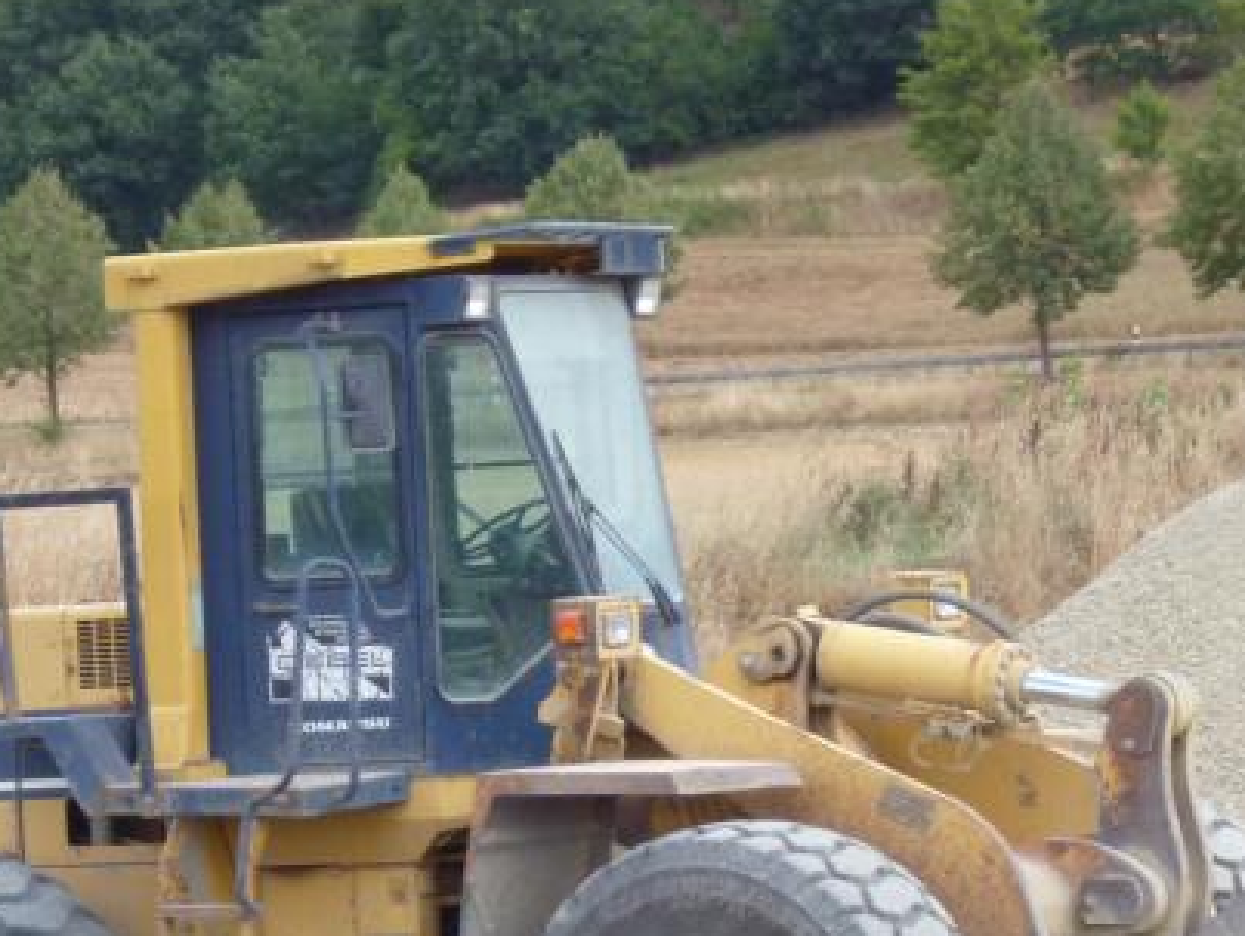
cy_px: 788
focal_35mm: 234
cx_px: 624
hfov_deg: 8.5
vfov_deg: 6.4
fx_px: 8424
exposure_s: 1/125
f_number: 6.5
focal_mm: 20
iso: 200
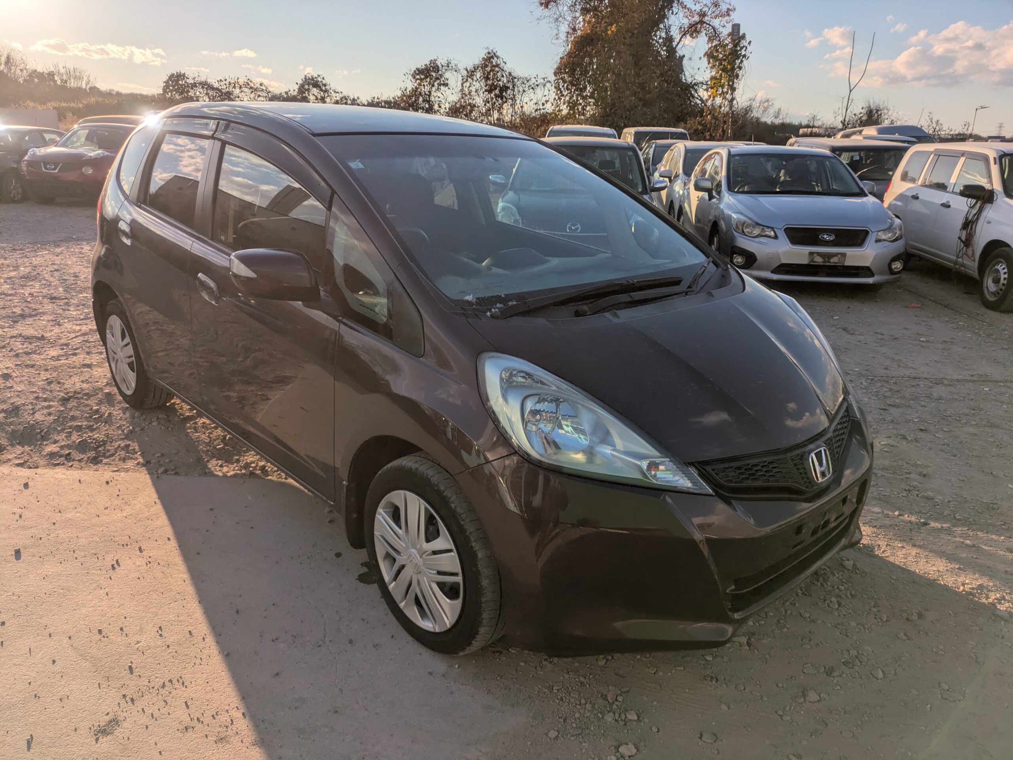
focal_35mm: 25
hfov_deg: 69.4
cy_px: 380
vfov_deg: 54.9
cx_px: 506
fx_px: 732
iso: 40
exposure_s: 1/3086
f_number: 1.89
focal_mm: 5.43
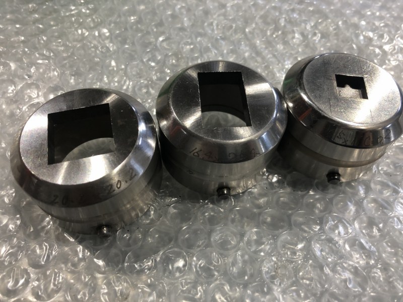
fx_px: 326
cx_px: 202
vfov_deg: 49.7
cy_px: 151
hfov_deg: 63.4
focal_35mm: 28
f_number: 1.8
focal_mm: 3.99
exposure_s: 1/15
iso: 40
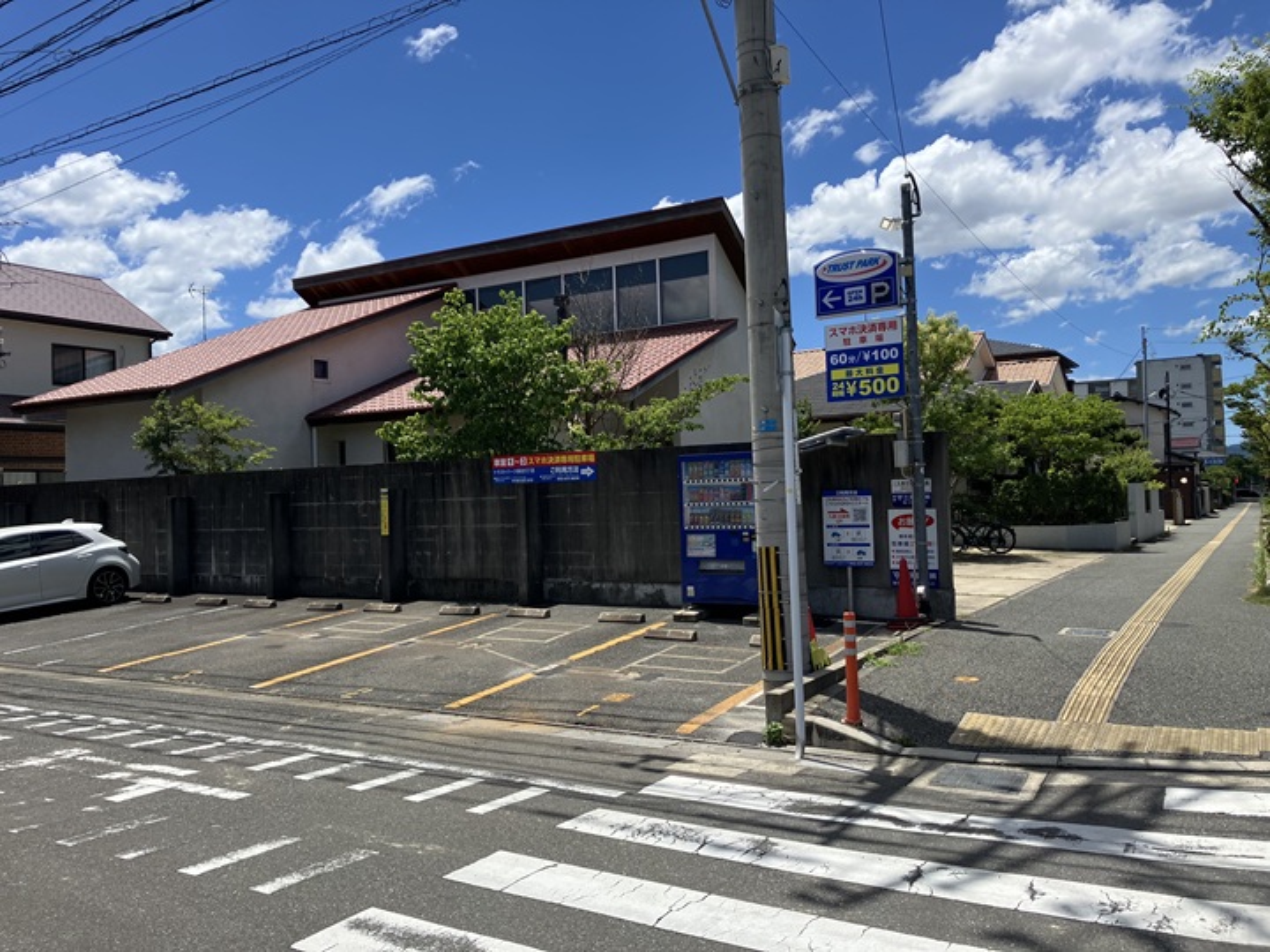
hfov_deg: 63.4
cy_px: 476
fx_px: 1027
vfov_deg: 49.7
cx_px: 635
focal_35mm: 28
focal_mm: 3.99
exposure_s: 1/2703
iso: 32
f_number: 1.8
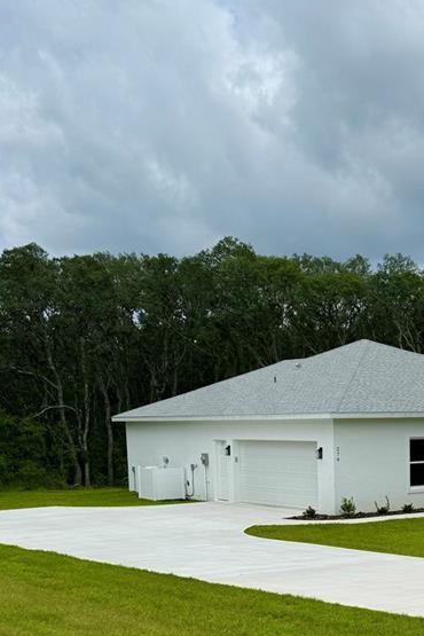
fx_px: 954
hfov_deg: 24.5
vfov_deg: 35.3
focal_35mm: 54
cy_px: 537
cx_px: 361
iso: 80
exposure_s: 1/4049
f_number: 1.78
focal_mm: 6.76
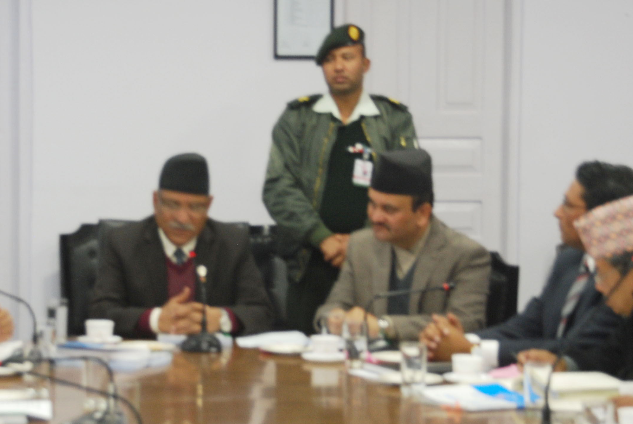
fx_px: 2201
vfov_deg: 11.0
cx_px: 193
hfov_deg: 16.3
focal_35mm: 125
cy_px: 199
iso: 400
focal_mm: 46
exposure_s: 1/10
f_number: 5
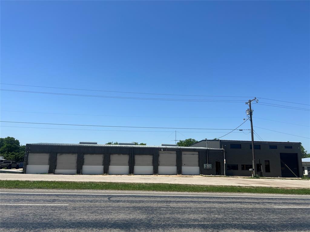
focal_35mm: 26
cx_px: 155
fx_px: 233
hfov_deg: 67.3
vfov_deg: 53.1
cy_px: 116
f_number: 1.5
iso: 50
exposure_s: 1/6211
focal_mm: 5.7
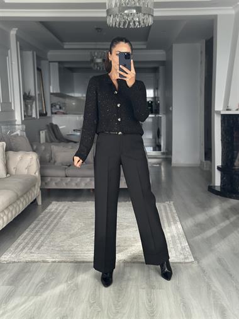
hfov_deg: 30.3
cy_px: 160
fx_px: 442
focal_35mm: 48
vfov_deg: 39.6
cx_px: 120
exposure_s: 1/121
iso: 80
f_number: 1.78
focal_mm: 6.86
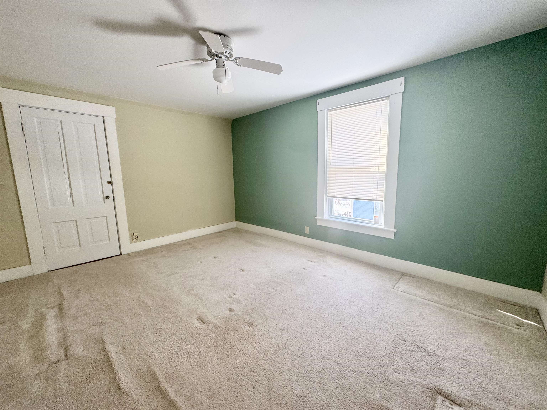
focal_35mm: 14
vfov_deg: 85.7
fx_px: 221
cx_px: 274
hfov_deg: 102.1
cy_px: 205
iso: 125
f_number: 2.2
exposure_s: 1/99
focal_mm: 2.22
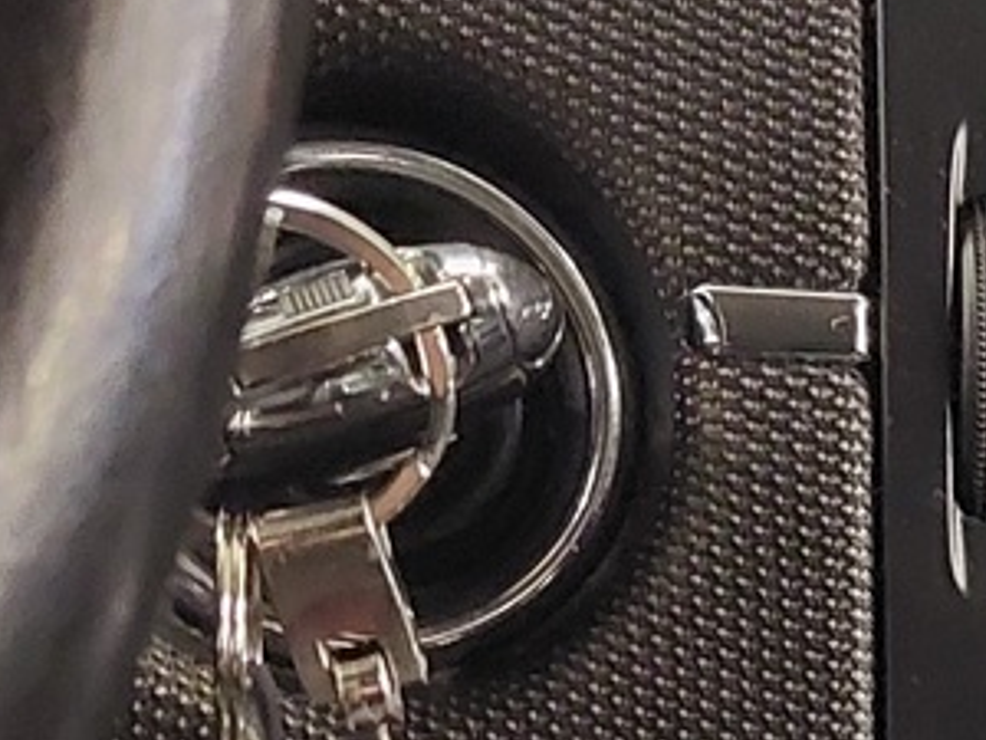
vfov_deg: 11.9
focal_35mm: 120
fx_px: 3418
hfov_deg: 15.3
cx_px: 1436
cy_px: 1072
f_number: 1.8
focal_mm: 5.23
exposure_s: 1/20
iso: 2000
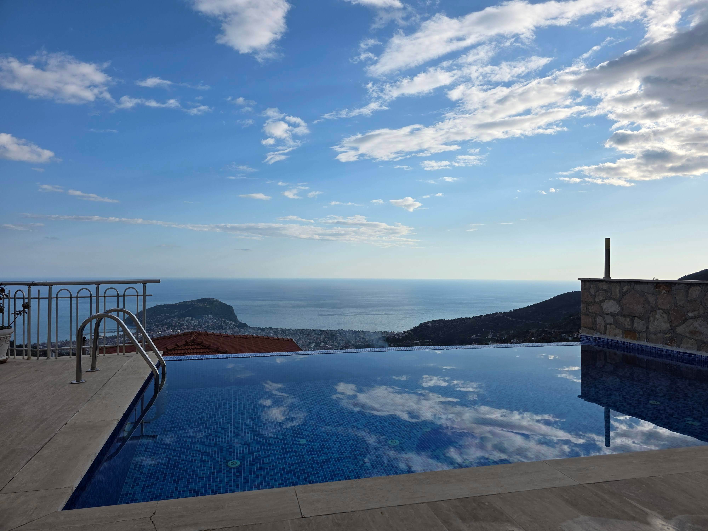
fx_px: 470
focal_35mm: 23
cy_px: 266
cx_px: 354
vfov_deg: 58.9
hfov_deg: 73.9
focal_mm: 6.3
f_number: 1.7
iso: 80
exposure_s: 1/6809
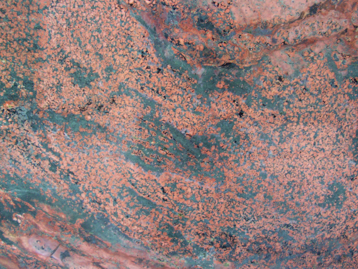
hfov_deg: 50.1
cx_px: 179
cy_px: 134
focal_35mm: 37
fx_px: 383
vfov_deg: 38.7
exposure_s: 1/15
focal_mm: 5.6
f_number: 2.8
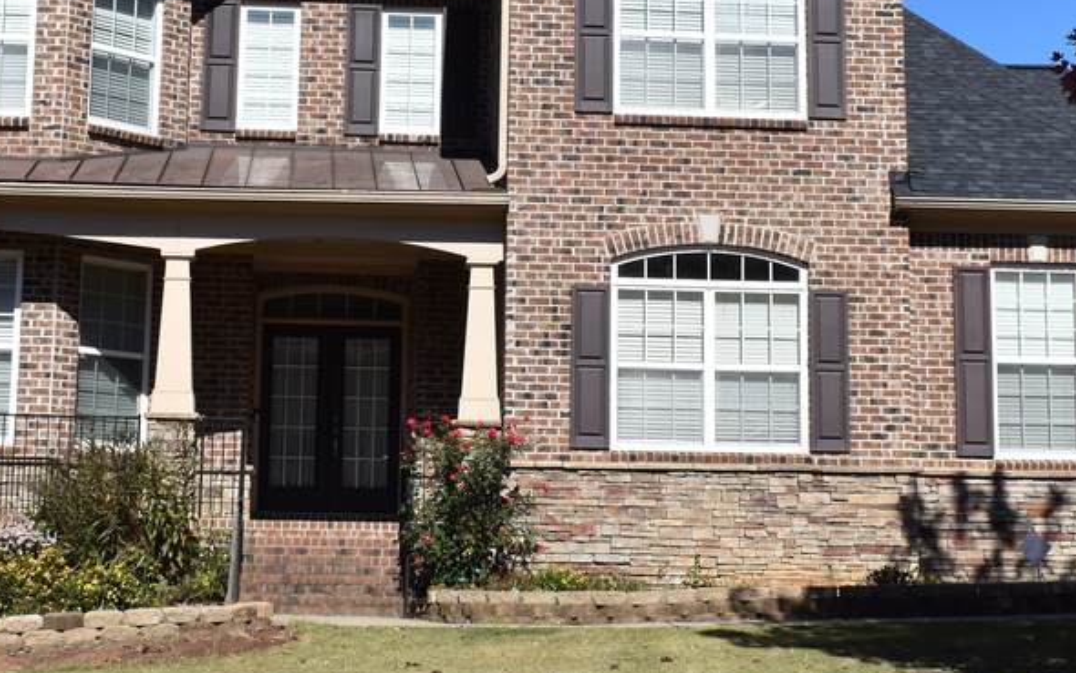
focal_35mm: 73
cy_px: 136
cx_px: 472
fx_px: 2141
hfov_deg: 28.2
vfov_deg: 17.7
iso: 200
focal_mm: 22
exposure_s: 1/500
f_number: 11
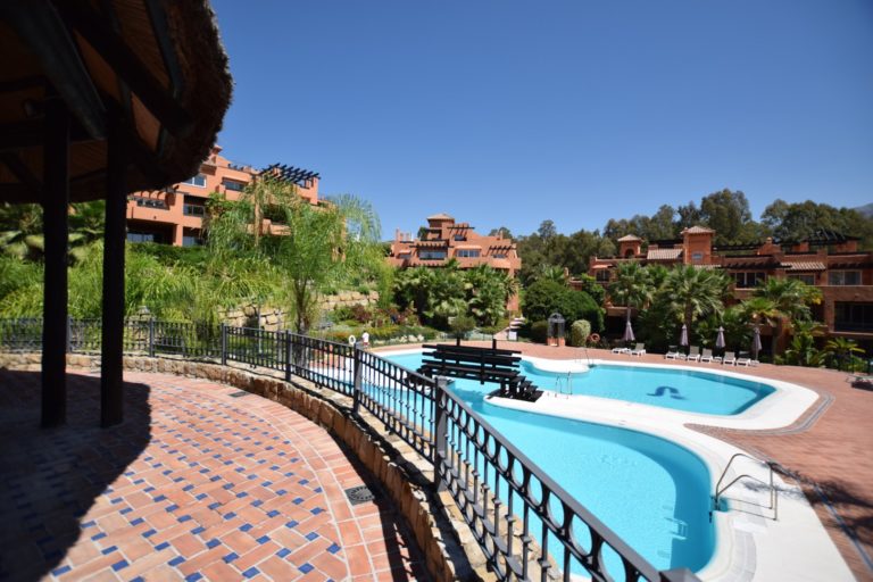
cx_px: 436
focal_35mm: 15
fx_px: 364
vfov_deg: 77.3
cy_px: 291
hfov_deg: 100.4
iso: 100
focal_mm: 10
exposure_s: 1/2000
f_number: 3.5
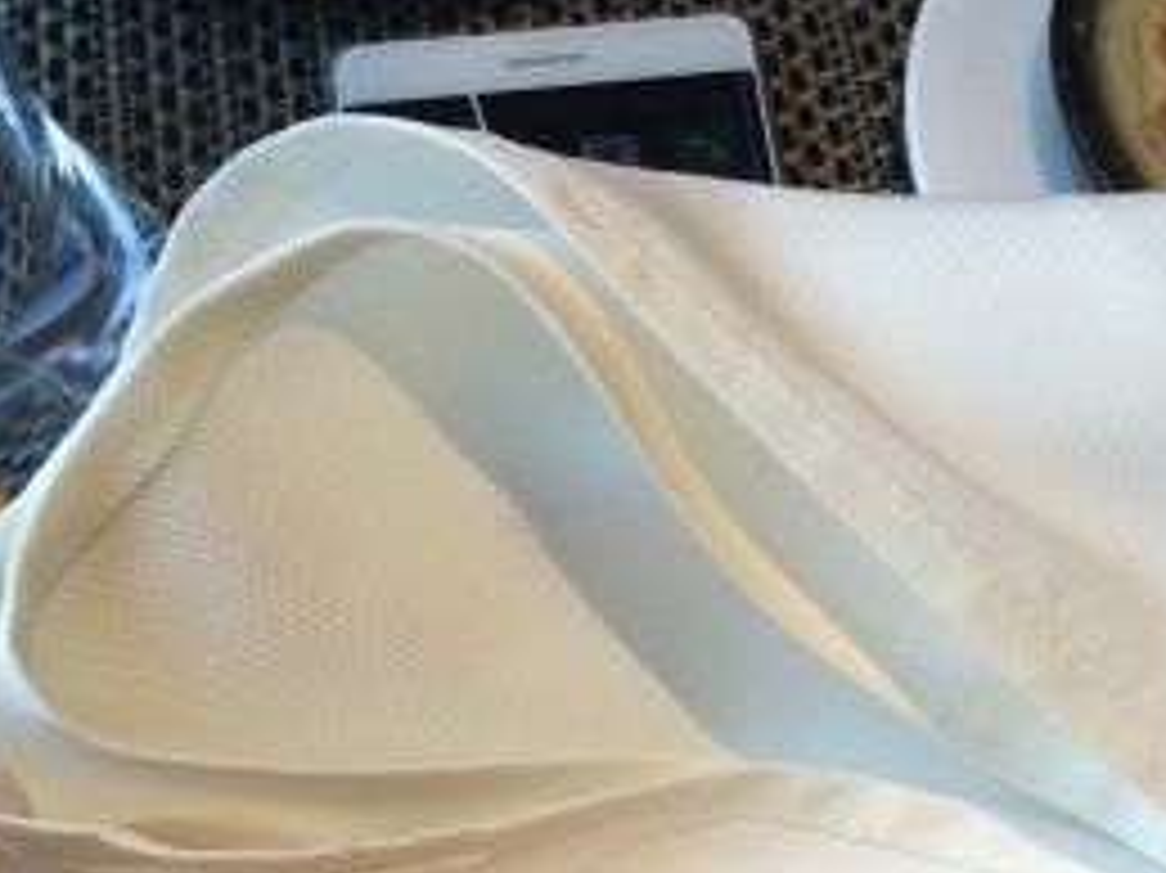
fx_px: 2727
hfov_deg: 23.2
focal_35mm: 81
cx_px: 1134
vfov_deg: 17.7
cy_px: 880
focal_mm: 4.12
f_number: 2.2
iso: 40
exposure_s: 1/60
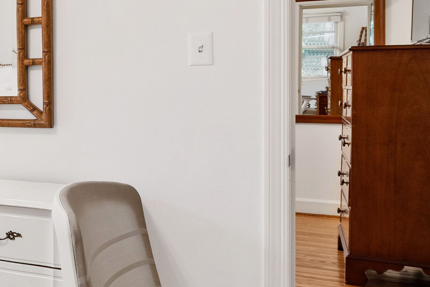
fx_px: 633
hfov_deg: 25.3
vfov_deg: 25.1
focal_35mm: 53
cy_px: 61
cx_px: -254
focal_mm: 10
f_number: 8
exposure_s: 1/3
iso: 100
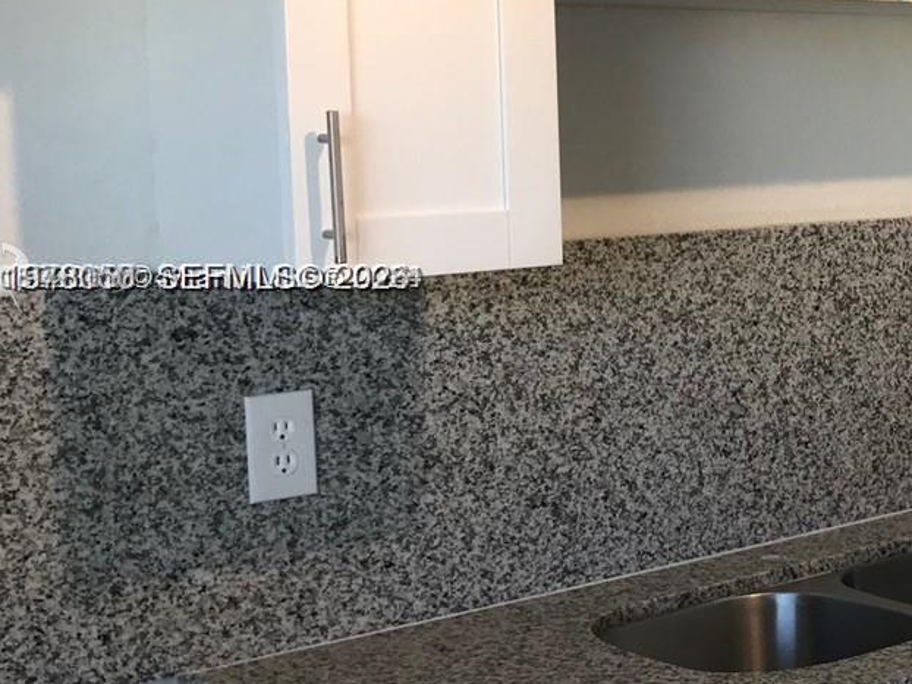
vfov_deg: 20.4
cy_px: 280
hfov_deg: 24.2
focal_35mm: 72
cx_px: 1126
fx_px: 1898
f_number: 1.8
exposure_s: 1/120
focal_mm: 3.99
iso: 32
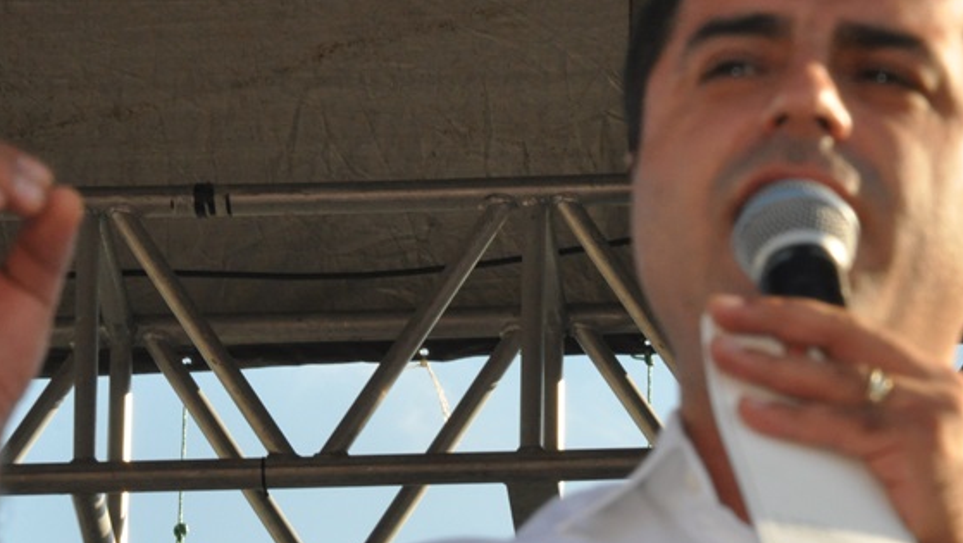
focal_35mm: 388
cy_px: 352
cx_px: 513
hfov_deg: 5.6
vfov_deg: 3.1
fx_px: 9911
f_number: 20
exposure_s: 1/200
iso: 1000
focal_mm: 135
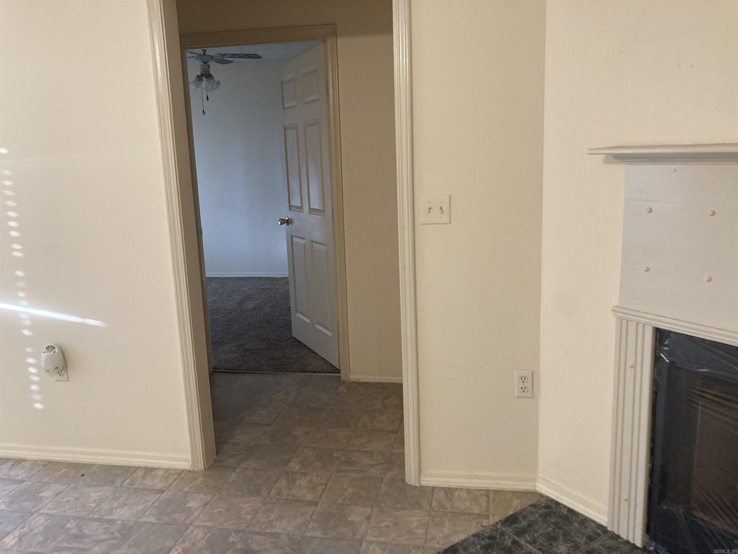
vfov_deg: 49.7
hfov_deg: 63.4
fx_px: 597
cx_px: 369
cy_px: 277
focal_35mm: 28
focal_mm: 3.99
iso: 125
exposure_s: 1/60
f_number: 1.8
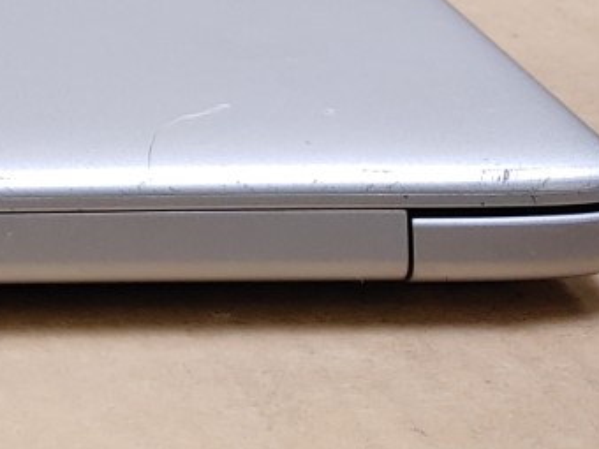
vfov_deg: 12.3
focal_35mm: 110
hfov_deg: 15.3
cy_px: -359
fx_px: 1903
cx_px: -492
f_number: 1.8
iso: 50
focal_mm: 4.36
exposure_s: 1/120
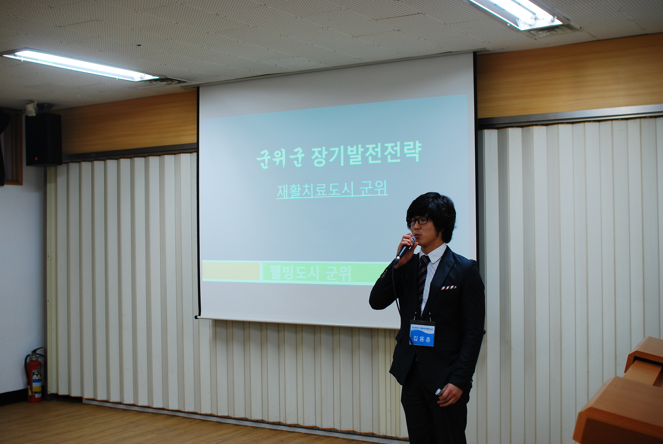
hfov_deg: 43.6
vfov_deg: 29.9
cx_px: 332
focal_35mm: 45
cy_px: 222
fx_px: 830
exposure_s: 1/40
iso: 200
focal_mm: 30
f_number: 3.2
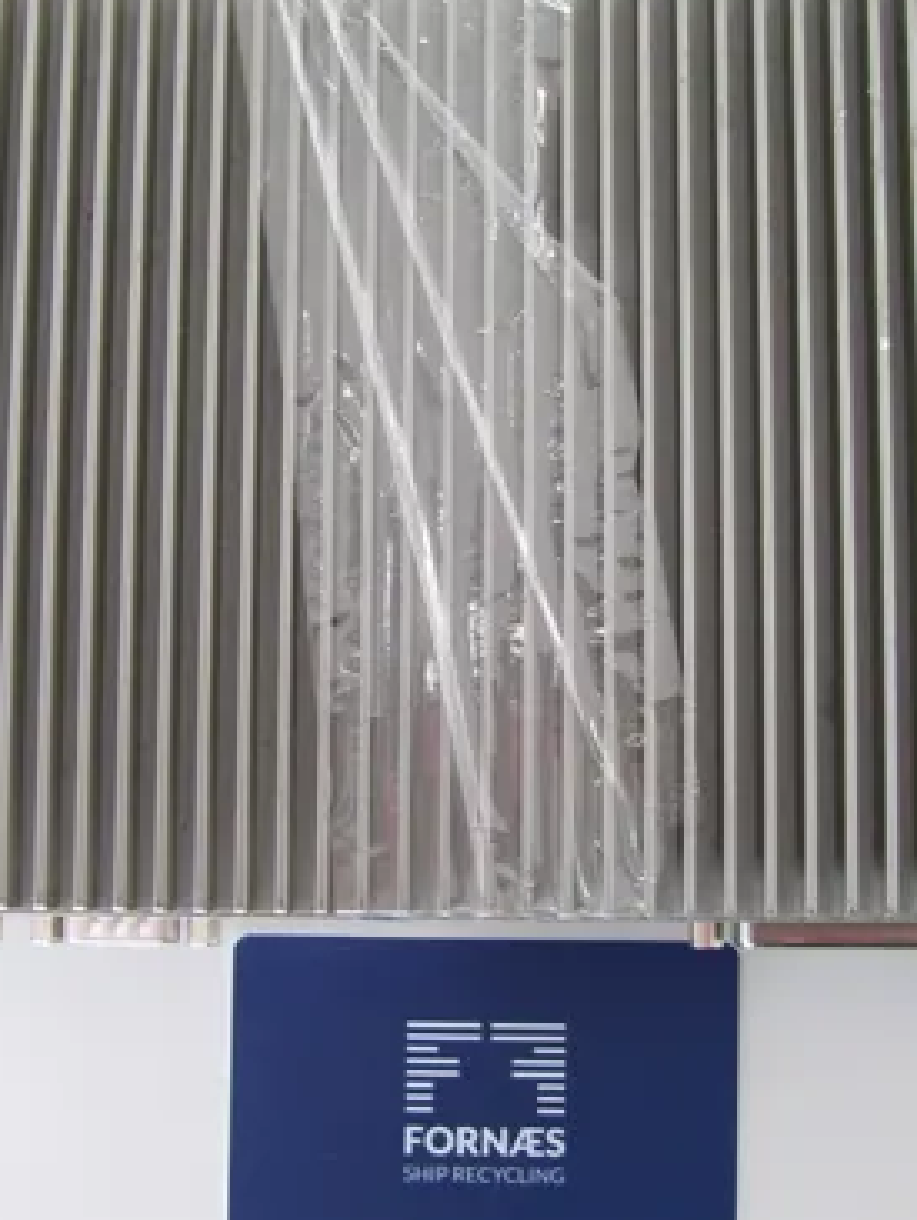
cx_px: 397
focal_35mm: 61
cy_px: 608
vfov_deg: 31.7
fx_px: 2152
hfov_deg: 24.0
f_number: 2.7
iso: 80
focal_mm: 6
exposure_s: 1/40
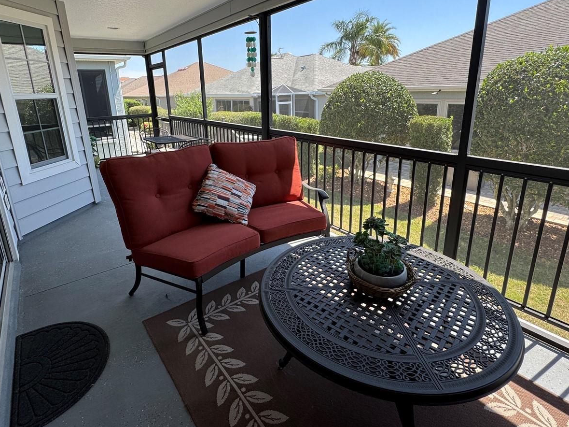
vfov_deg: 68.1
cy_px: 174
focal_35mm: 19
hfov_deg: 84.6
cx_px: 272
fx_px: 312
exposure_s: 1/255
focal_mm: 2.22
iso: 40
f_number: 2.2
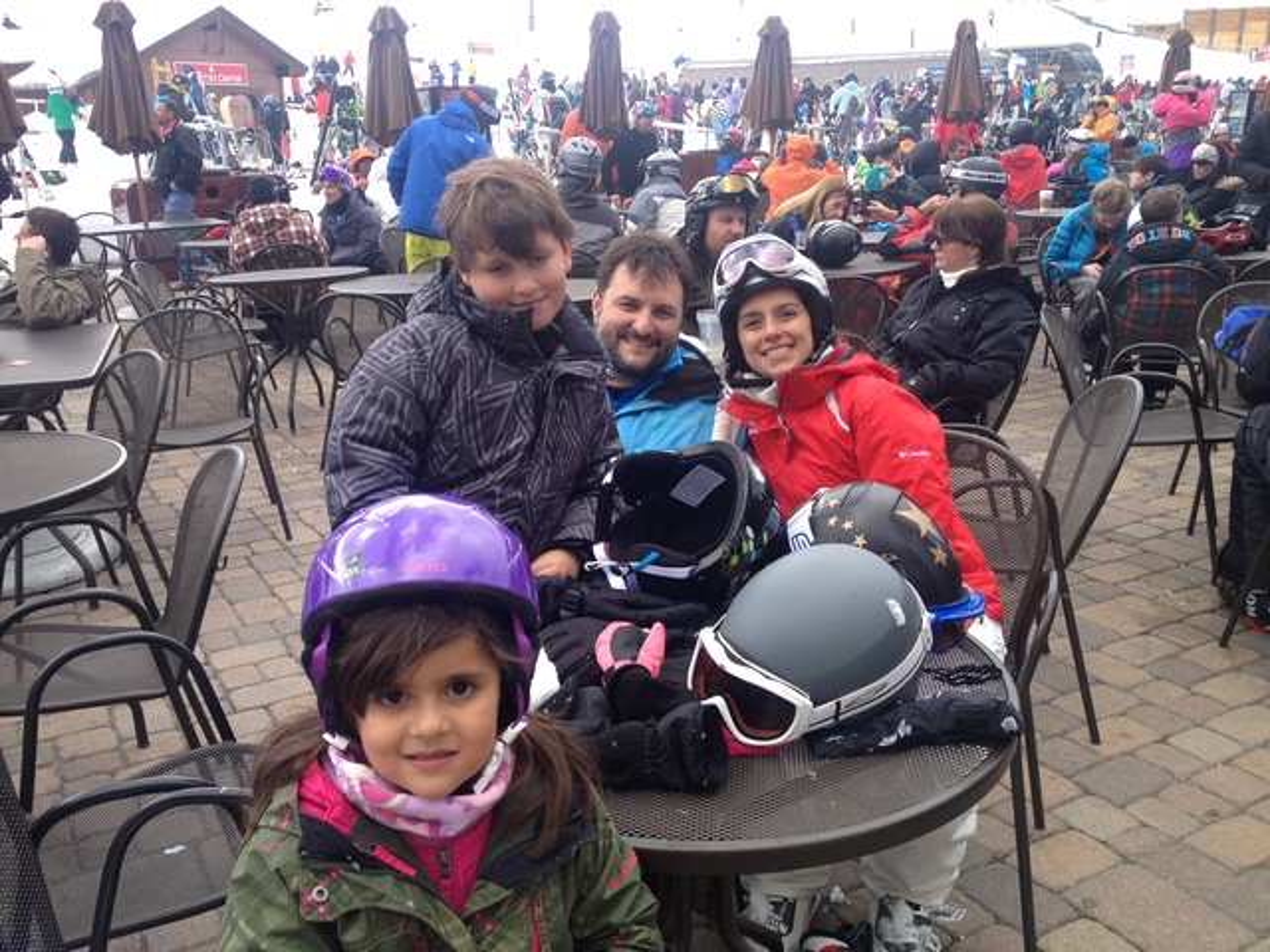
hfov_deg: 52.6
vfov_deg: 40.7
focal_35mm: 35
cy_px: 476
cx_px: 635
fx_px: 1284
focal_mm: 4.28
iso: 50
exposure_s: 1/310
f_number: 2.4
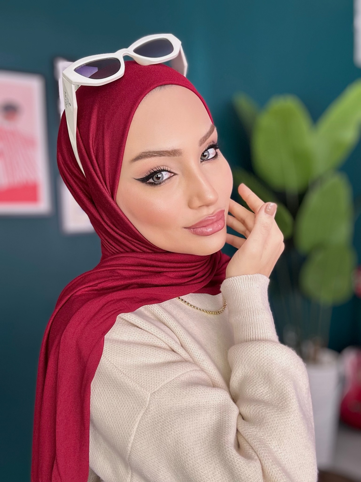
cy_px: 241
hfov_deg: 46.8
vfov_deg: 60.0
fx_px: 417
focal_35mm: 30
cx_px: 180
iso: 64
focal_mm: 2.69
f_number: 1.9
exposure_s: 1/100
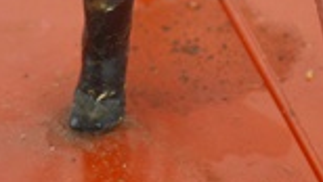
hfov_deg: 8.0
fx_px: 2306
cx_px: -17
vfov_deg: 4.5
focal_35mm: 269
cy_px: 77
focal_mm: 44
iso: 360
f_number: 5.6
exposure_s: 1/125
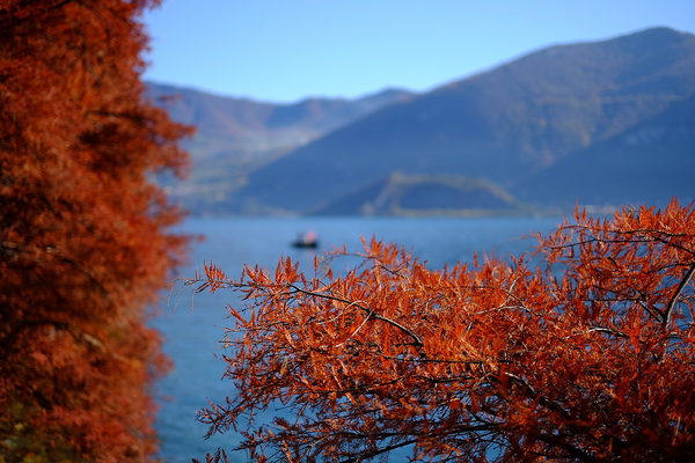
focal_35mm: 53
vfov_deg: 25.5
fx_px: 1023
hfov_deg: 37.5
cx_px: 348
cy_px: 232
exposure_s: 1/6000
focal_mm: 35
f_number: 1.4
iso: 200
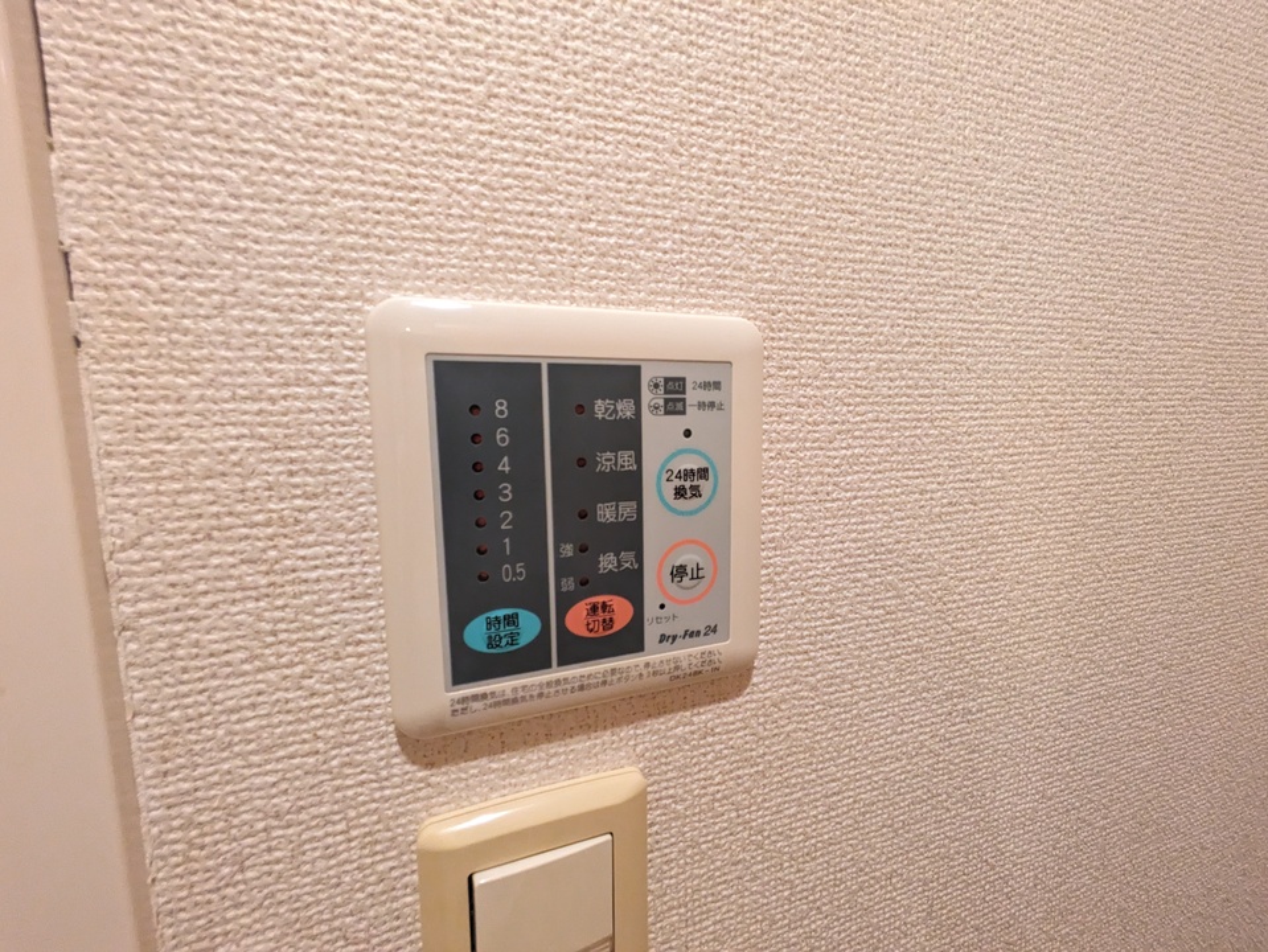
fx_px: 513
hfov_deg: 102.0
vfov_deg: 85.7
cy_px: 476
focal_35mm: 14
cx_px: 634
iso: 542
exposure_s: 1/120
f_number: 2.2
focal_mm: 1.83
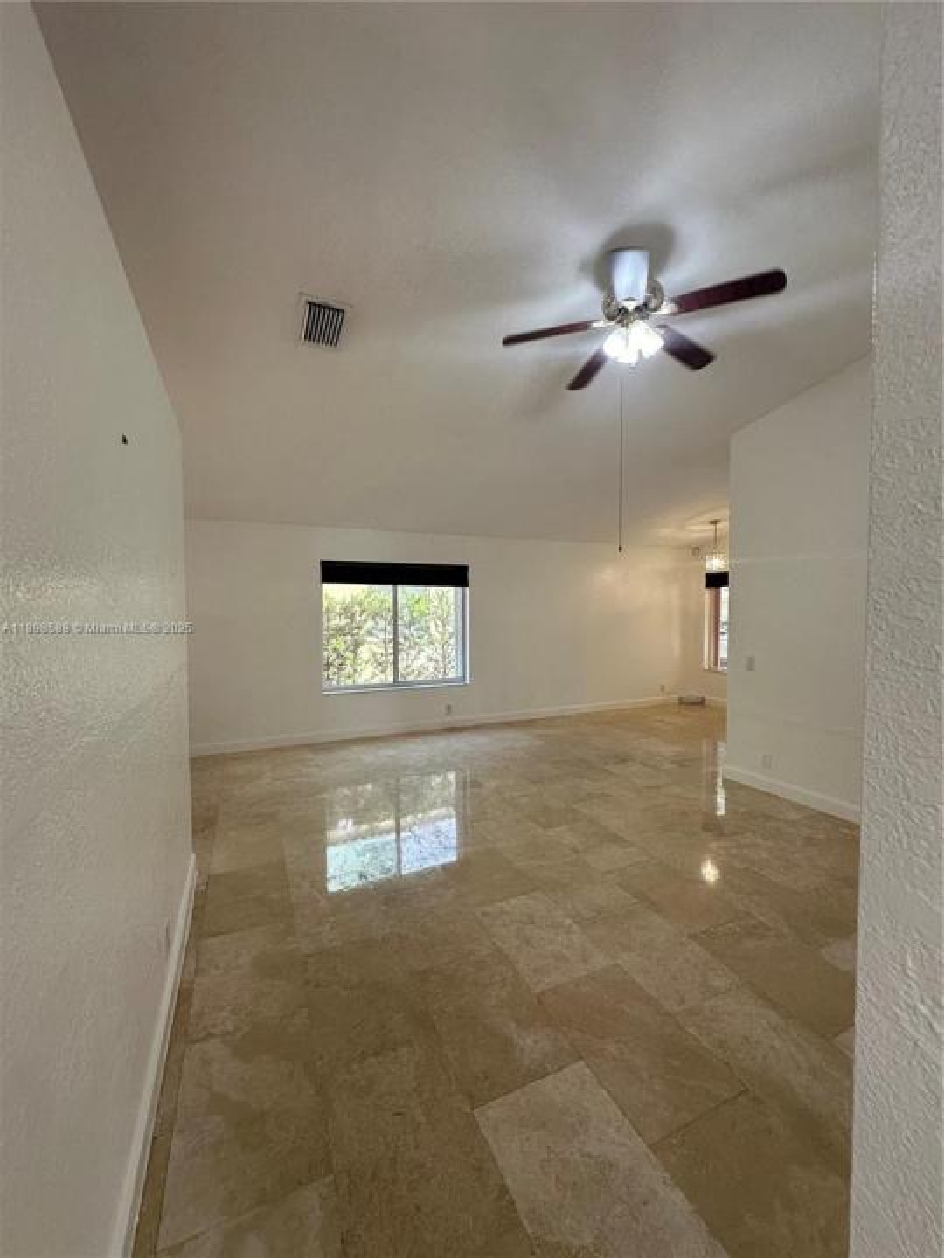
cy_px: 629
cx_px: 472
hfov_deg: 85.7
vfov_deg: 102.1
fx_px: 509
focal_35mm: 14
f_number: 2.2
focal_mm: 2.22
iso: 200
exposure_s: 1/120
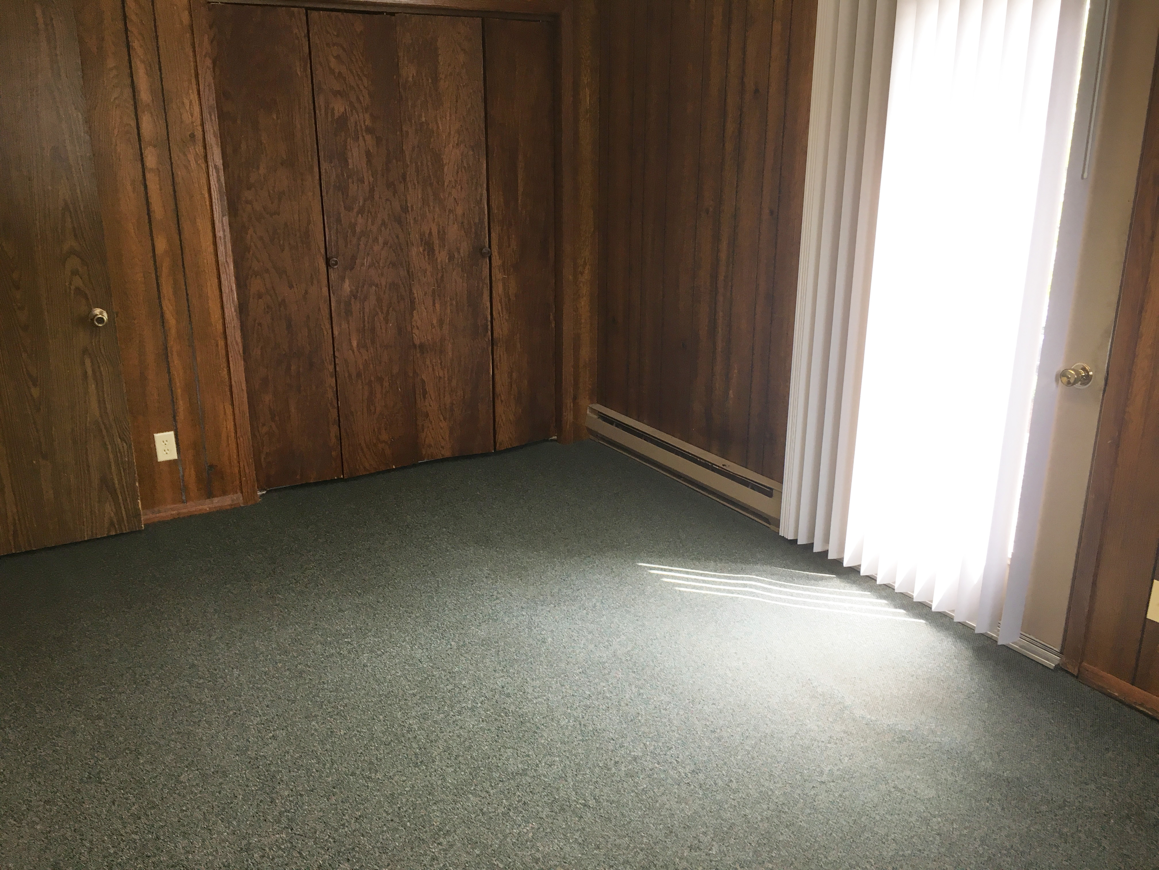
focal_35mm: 29
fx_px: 971
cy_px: 435
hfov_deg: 61.7
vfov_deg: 48.2
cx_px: 580
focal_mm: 4.15
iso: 25
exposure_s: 1/40
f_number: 2.2
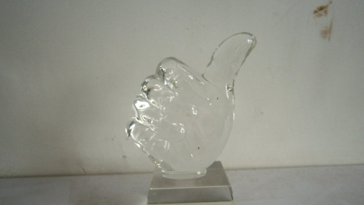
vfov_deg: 39.7
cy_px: 136
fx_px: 280
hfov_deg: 66.1
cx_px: 182
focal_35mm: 29
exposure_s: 1/30
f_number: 2.8
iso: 80
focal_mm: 4.7
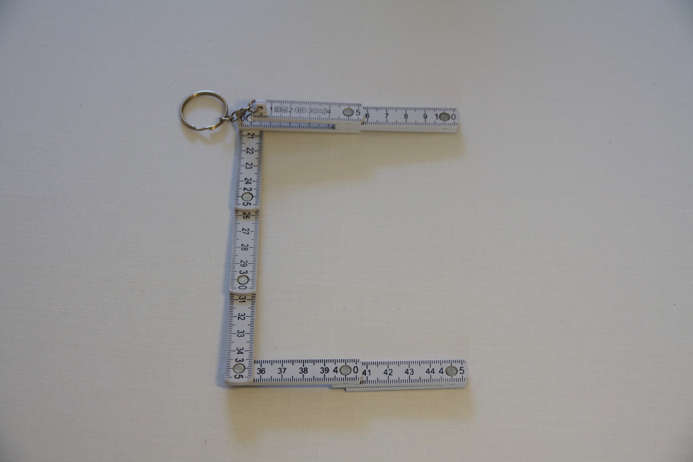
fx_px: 1636
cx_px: 346
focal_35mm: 85
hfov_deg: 23.9
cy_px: 231
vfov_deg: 16.1
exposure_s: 1/100
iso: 250
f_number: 3.5
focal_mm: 31.33
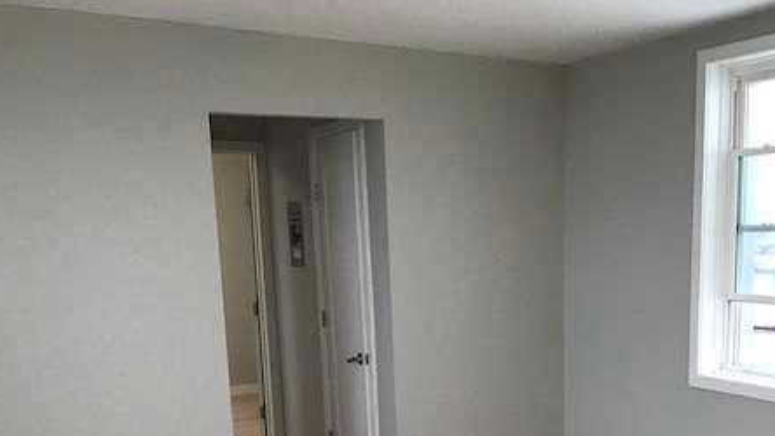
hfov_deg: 45.6
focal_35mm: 44
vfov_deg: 26.1
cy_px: 405
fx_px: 904
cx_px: 520
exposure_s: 1/40
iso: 25
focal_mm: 3.99
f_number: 1.8
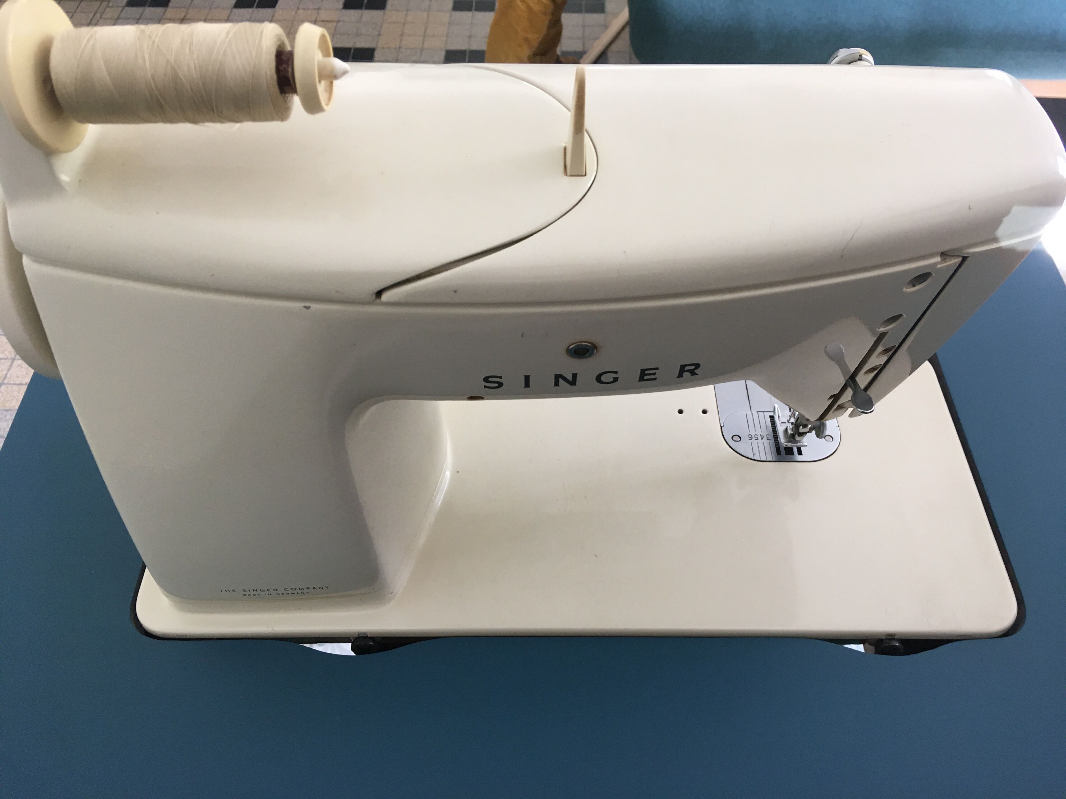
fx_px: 893
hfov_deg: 61.7
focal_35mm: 29
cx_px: 533
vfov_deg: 48.2
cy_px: 400
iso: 50
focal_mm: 4.15
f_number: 2.2
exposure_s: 1/33
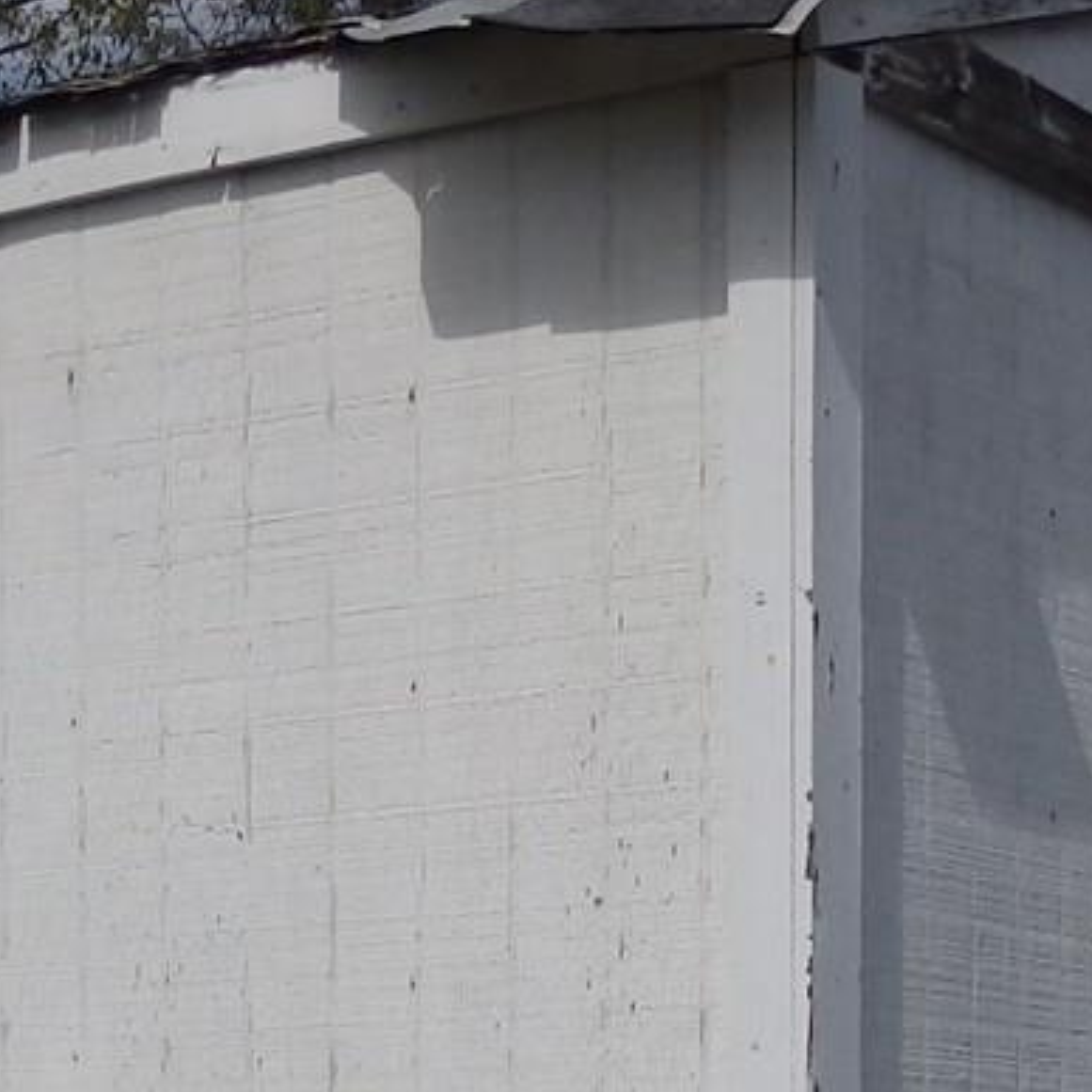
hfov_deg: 14.8
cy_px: 1366
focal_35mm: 117
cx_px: 203
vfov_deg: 14.4
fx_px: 4176
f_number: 8.7
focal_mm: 4.5
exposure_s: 1/500
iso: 100
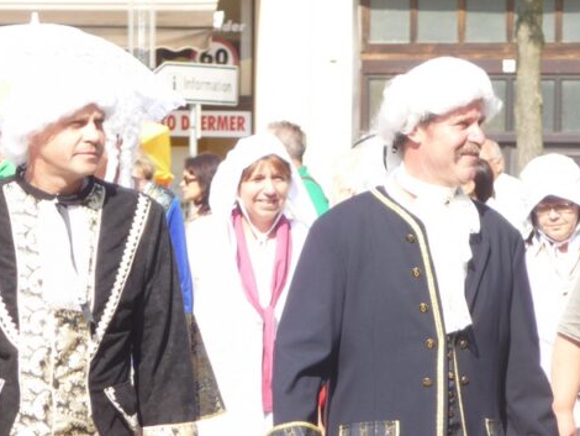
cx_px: 281
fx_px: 6387
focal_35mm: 381
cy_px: 273
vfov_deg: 3.9
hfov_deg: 5.2
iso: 100
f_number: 4.9
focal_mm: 47
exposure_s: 1/200
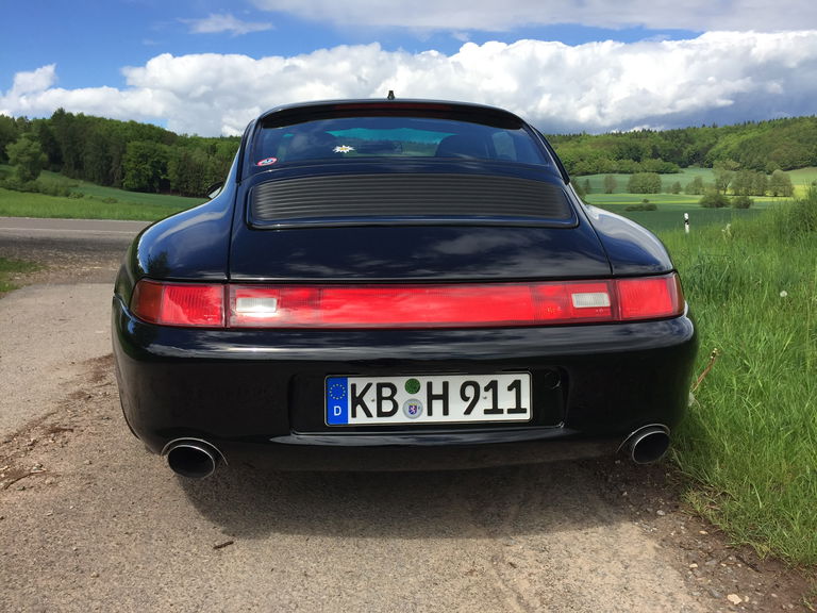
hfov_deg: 61.7
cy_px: 306
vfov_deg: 48.2
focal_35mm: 29
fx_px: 684
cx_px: 408
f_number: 2.2
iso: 32
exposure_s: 1/1883
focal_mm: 4.15
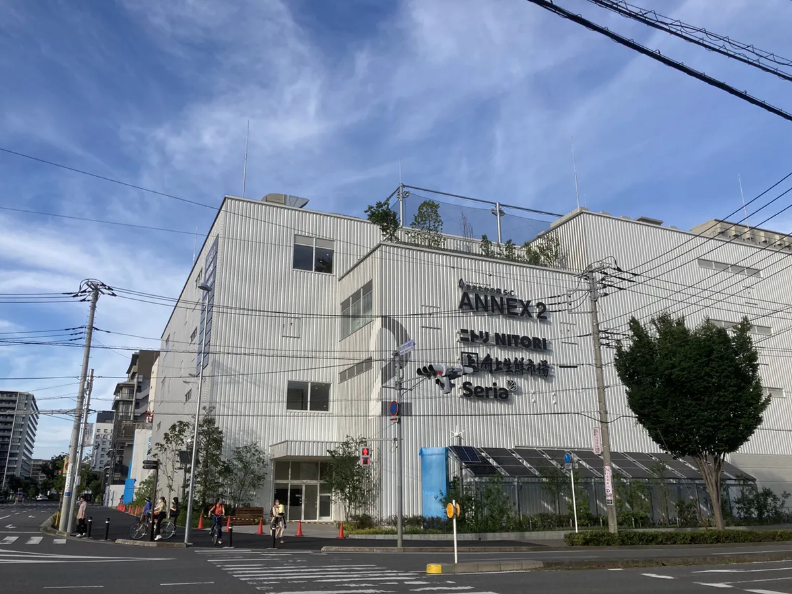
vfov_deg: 49.7
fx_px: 641
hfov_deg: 63.4
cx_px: 396
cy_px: 297
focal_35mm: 28
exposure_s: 1/1919
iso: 20
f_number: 1.8
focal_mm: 3.99
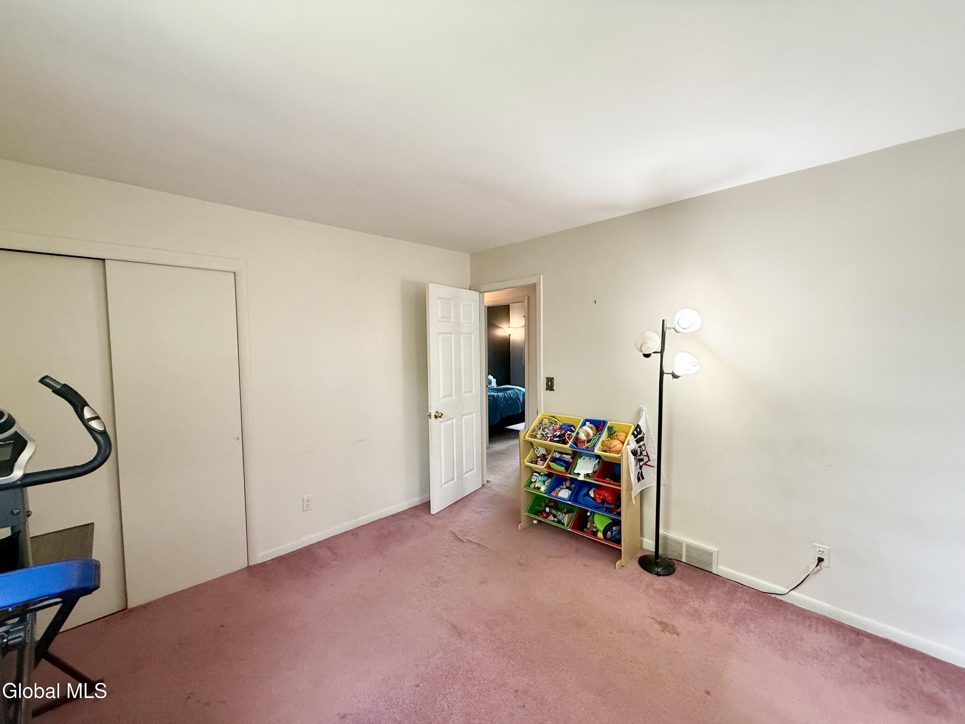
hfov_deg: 102.1
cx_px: 482
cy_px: 362
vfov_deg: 85.7
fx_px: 390
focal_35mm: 14
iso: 320
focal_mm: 2.22
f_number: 2.2
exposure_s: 1/60
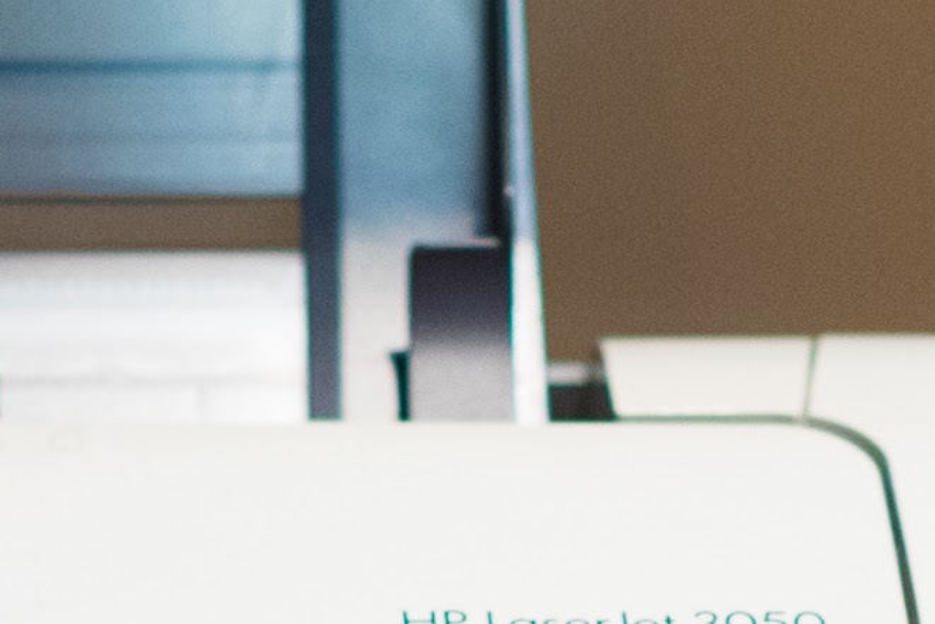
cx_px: -294
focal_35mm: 353
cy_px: 1753
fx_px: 9170
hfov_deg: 5.8
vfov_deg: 3.8
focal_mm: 55
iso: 3200
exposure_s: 1/320
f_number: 2.2
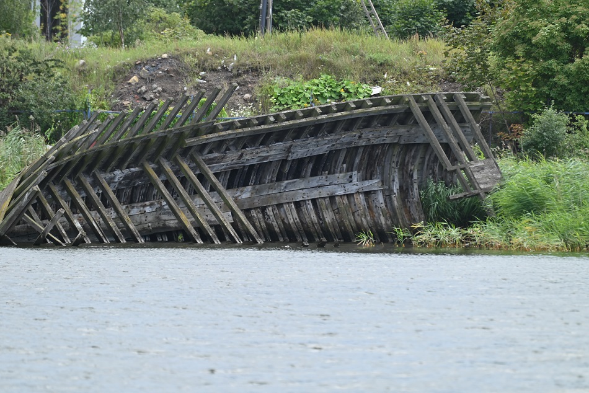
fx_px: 4910
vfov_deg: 4.6
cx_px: 294
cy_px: 196
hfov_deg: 6.9
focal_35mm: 300
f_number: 5.6
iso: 220
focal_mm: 300
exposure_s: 1/320
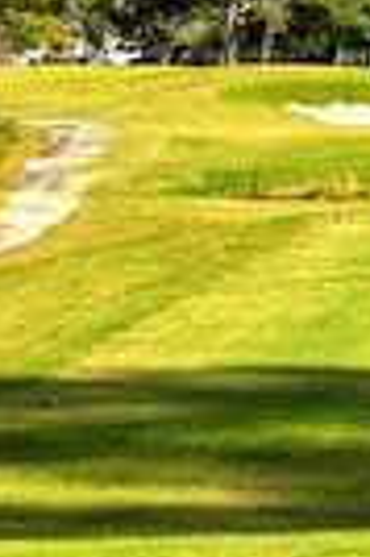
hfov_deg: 5.6
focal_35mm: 238
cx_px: 757
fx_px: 3678
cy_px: -42
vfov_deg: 8.6
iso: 64
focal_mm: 6.86
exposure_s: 1/3367
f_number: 1.78
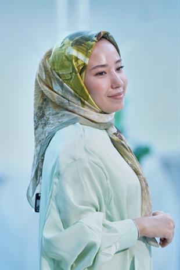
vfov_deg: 13.7
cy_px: 135
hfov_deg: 9.2
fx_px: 1123
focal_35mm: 150
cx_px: 90
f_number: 3.5
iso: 640
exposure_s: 1/200
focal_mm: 150
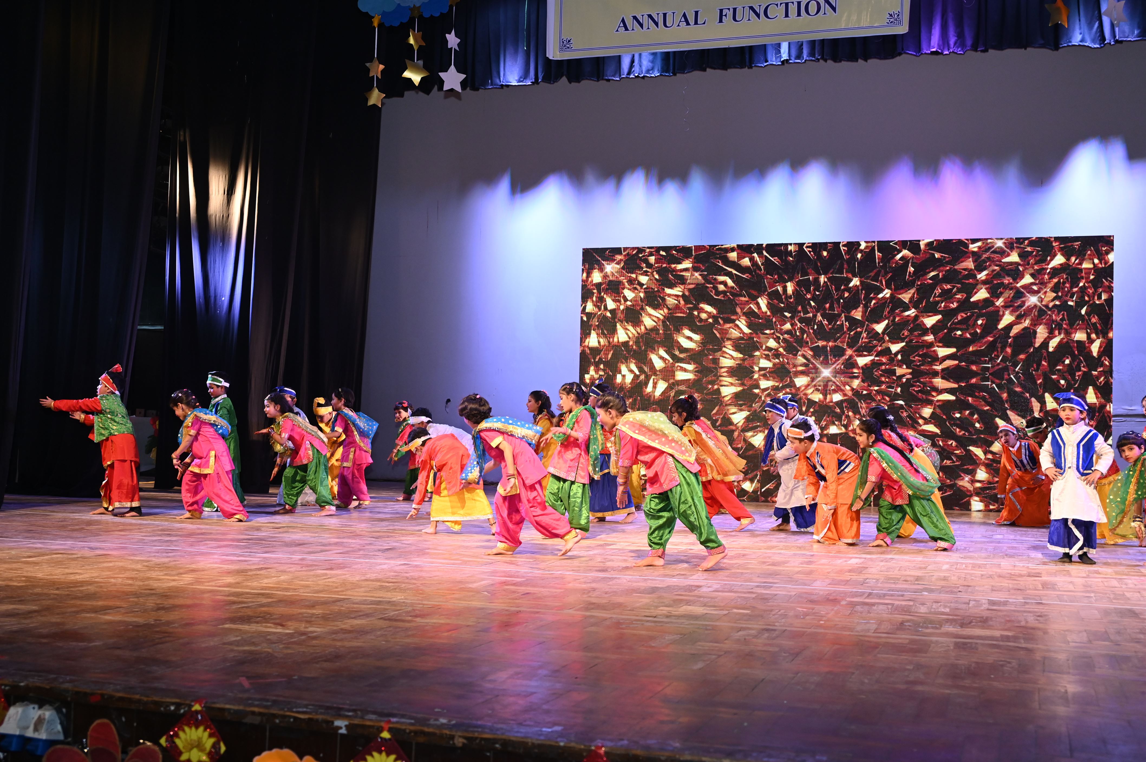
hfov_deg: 49.6
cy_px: 381
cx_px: 573
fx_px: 1241
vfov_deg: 34.2
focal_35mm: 39
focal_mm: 39
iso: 1600
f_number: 4
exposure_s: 1/200
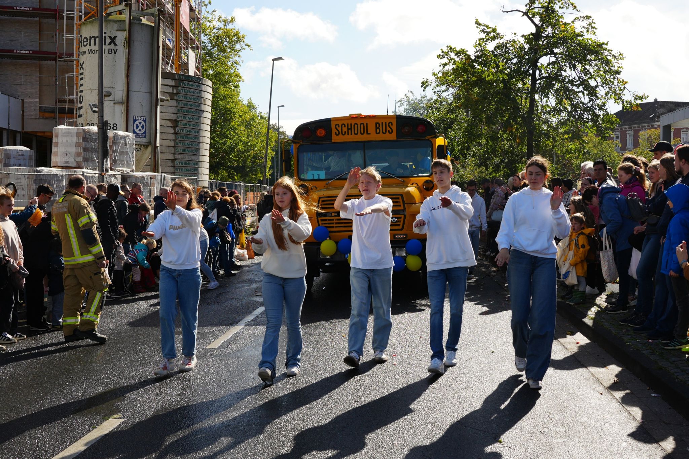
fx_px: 804
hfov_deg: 46.4
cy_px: 230
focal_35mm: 42
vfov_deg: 31.9
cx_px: 344
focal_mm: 28
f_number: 5
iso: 200
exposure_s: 1/1250
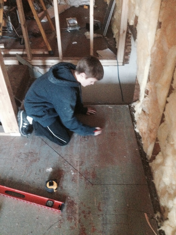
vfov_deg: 52.6
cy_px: 118
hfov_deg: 40.7
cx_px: 88
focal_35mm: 35
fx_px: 237
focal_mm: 4.28
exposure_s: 1/15
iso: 800
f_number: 2.4
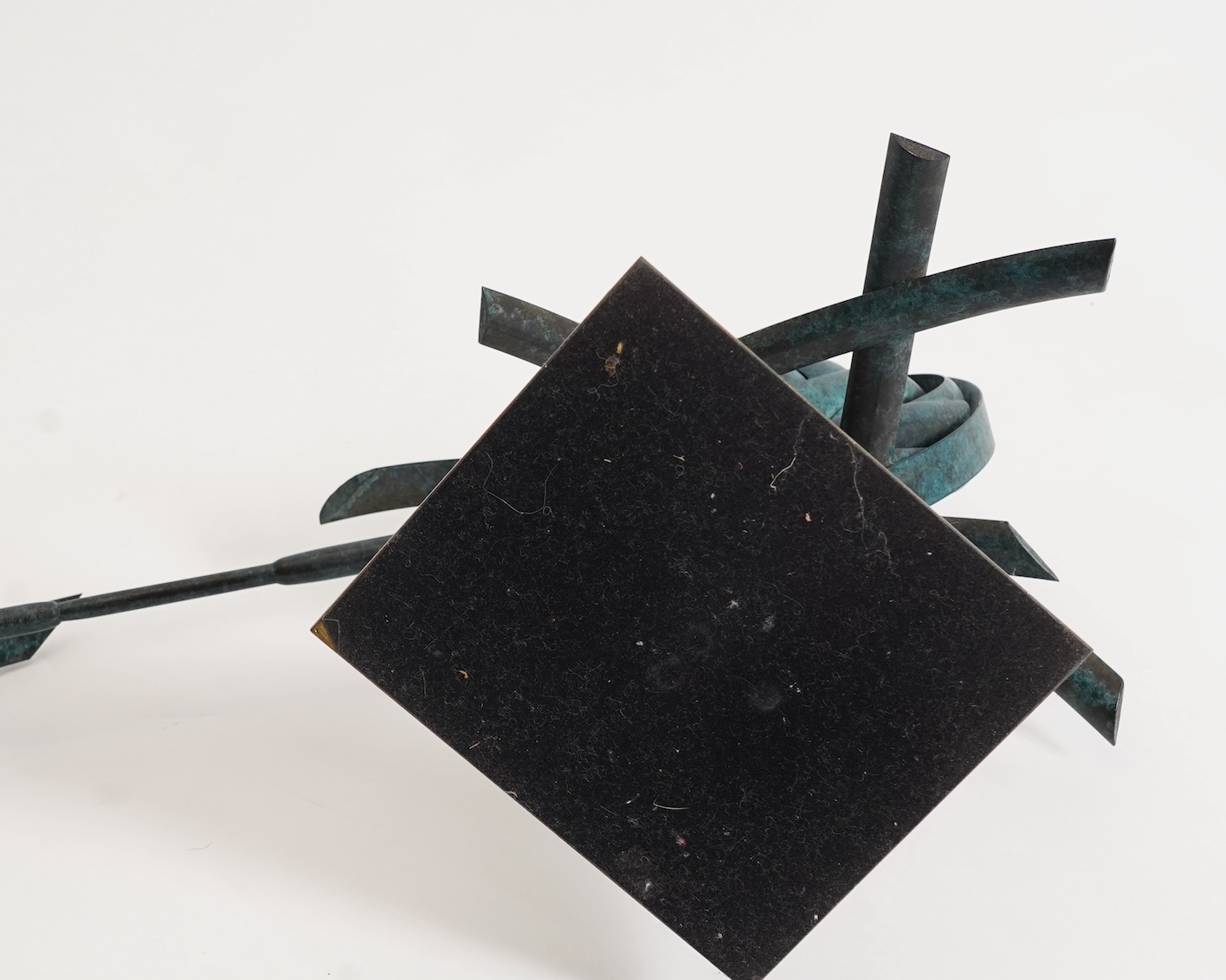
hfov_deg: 31.3
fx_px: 2177
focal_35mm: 60
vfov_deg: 25.3
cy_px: 589
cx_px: 440
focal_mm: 33
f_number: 9
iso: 640
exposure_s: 1/125
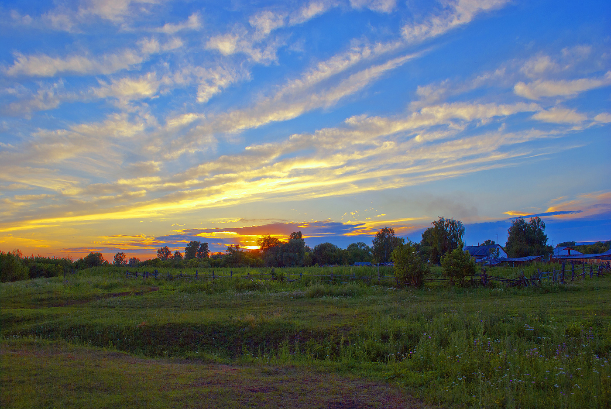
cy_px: 204
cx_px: 306
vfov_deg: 48.0
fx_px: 459
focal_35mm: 27
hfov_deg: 67.3
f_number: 6.3
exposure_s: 1/160
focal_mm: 18
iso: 100
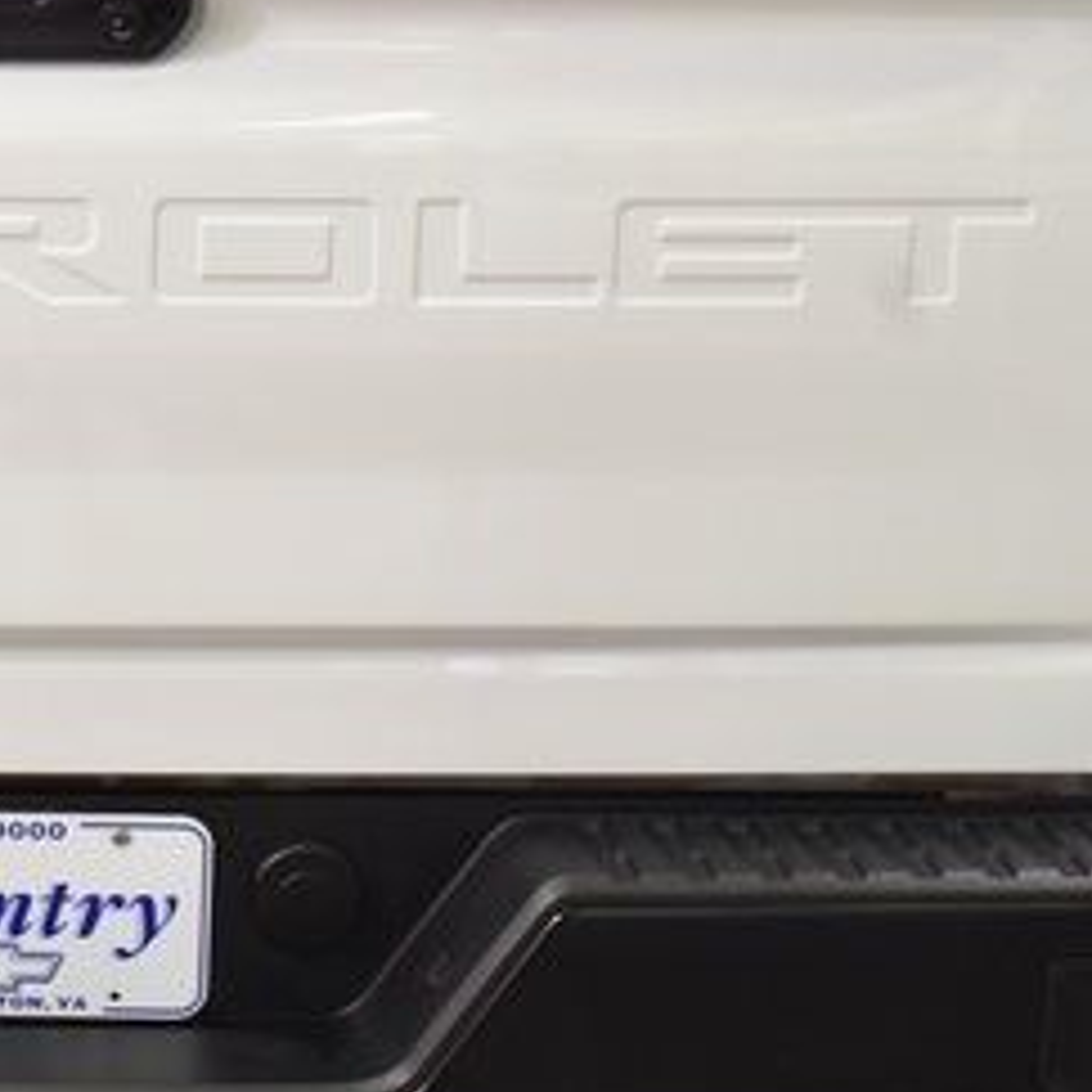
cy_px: 384
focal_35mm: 84
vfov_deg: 20.6
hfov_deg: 20.0
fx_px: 3002
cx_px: -13
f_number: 7.1
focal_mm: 25
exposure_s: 1/60
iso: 1600
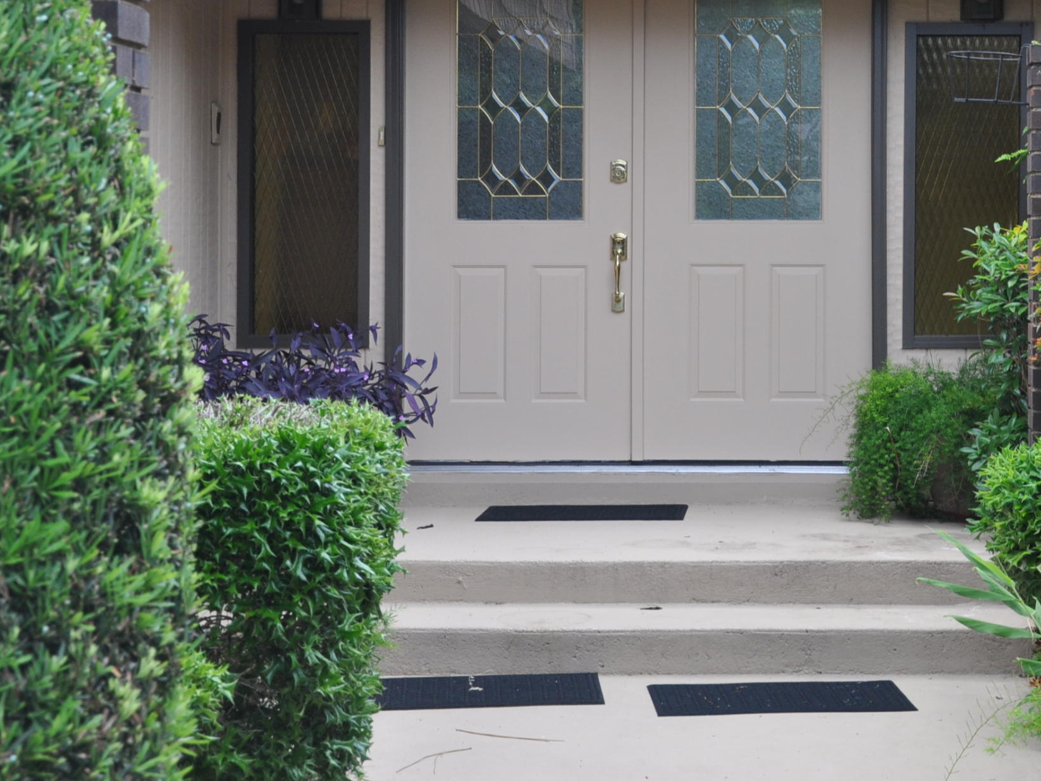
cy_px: 152
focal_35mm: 92
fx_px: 2763
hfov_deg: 21.1
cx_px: 818
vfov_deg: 16.0
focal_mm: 35
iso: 400
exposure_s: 1/100
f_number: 5
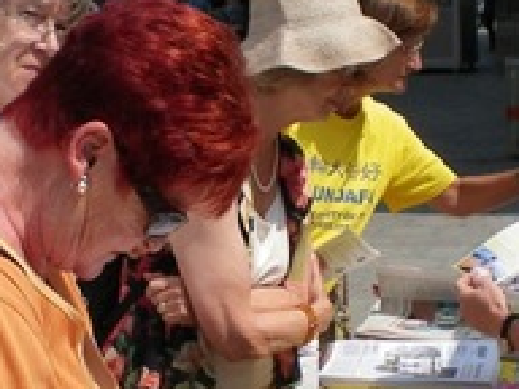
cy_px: 304
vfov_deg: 14.9
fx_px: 1484
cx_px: 260
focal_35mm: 99
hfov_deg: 19.8
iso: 64
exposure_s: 1/800
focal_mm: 6.3
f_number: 4.6
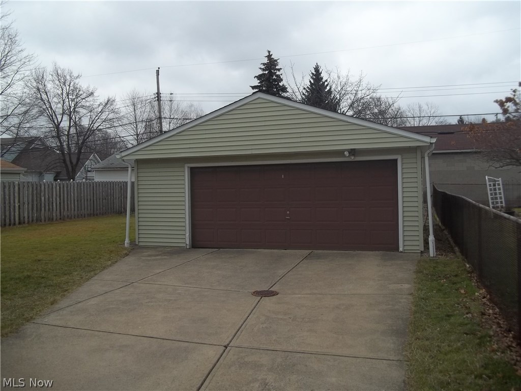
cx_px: 260
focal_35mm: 32
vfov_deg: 44.2
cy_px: 196
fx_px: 482
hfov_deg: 56.8
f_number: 2.9
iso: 64
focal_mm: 5.7
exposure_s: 1/320
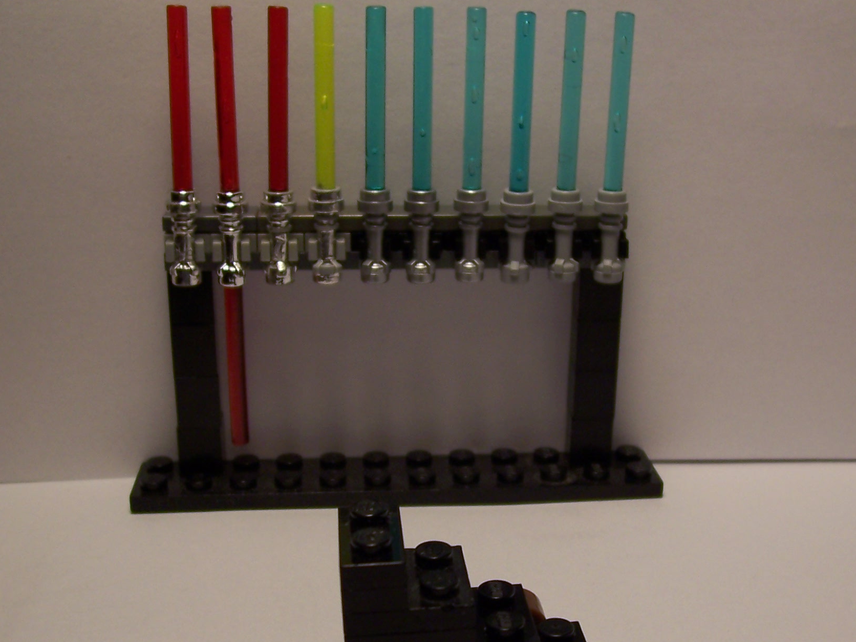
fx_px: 1187
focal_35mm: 48
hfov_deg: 39.6
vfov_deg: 30.1
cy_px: 404
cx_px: 466
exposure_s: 1/60
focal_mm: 5.6
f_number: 2.7
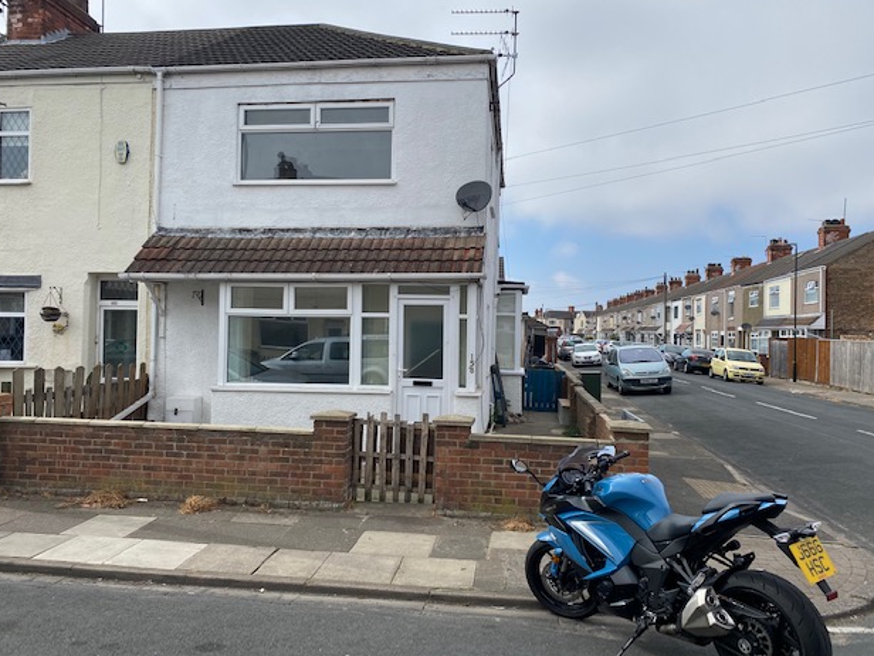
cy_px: 332
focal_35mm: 27
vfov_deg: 51.4
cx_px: 433
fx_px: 682
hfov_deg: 65.3
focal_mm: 4.25
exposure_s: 1/3135
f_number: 1.8
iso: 32
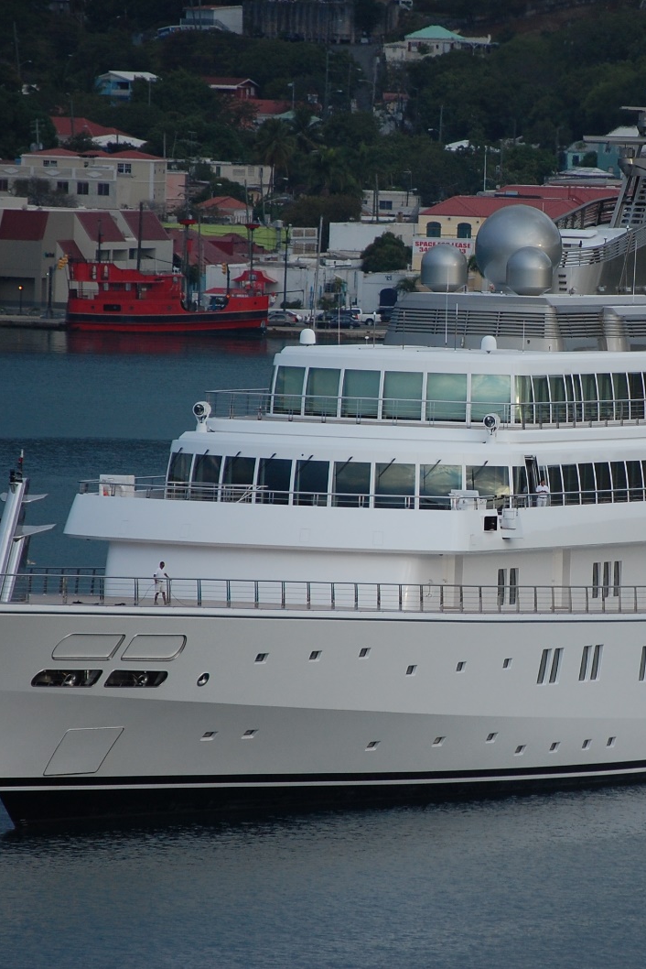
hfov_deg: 3.0
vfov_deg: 4.5
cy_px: 485
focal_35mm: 453
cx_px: 538
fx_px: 12184
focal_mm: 200
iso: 400
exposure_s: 1/500
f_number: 5.6
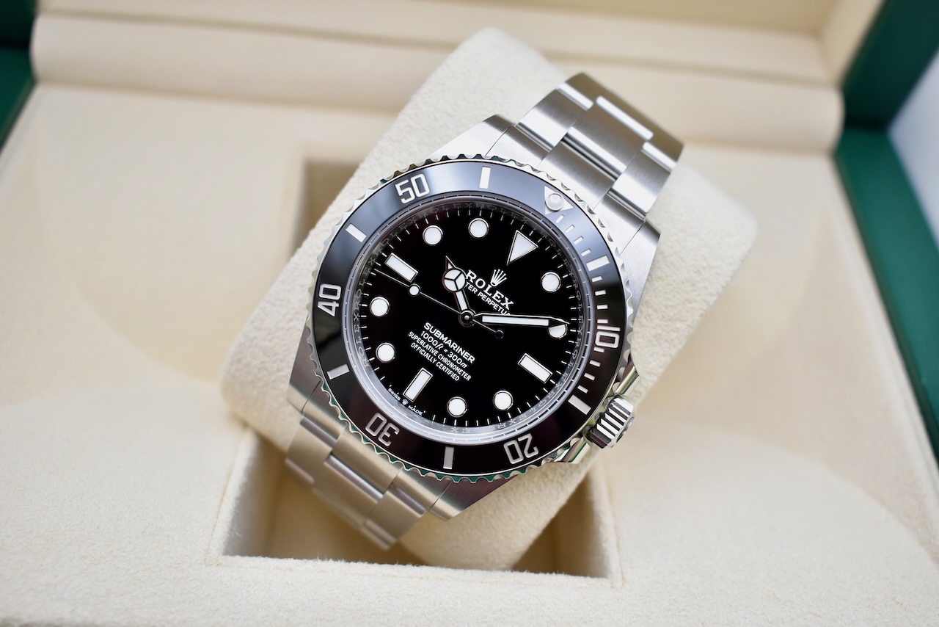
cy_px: 314
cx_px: 470
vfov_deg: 36.9
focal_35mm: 36
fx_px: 939
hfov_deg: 53.1
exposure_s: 1/125
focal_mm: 24
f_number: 4.5
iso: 800
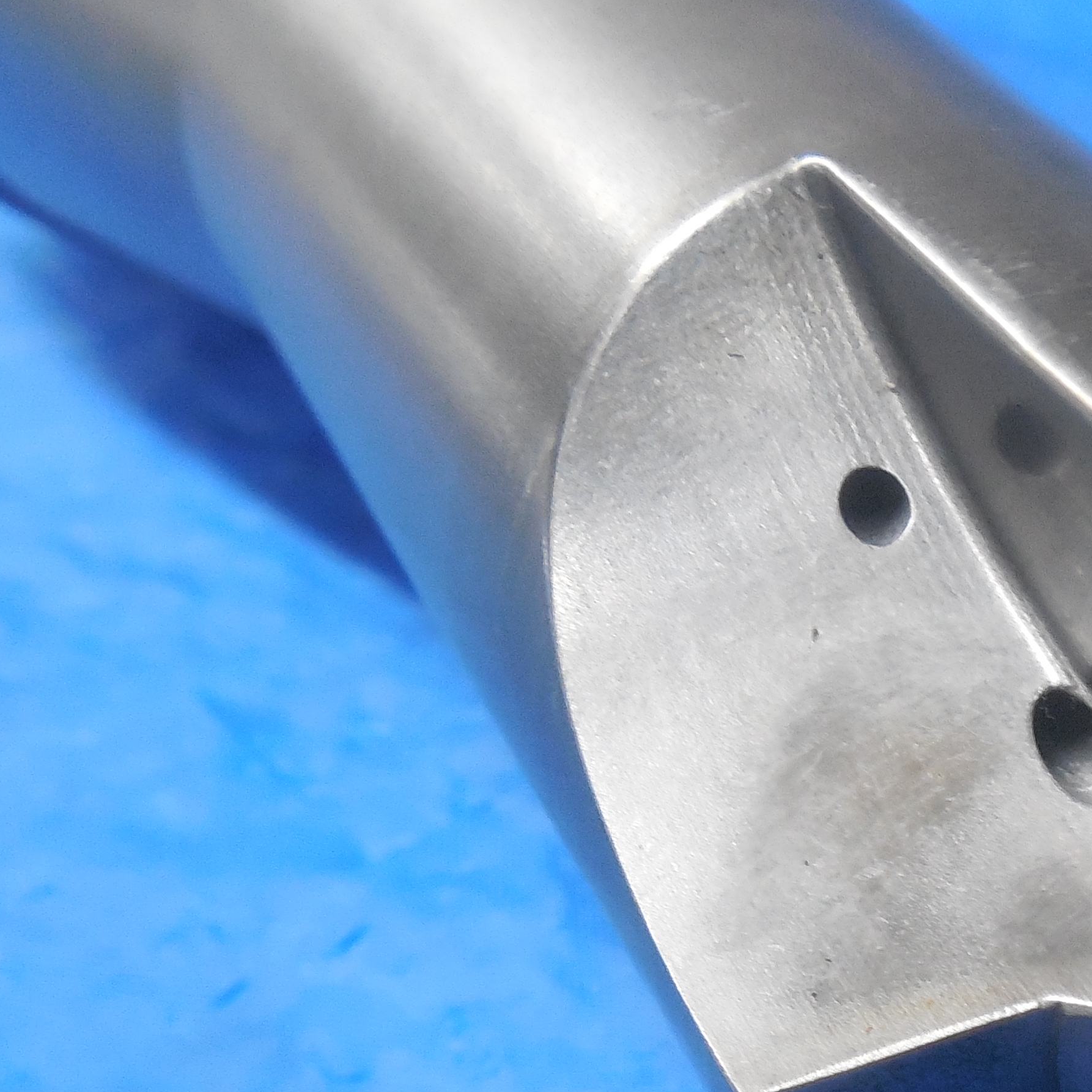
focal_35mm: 57
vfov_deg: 29.3
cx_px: 1101
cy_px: 879
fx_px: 2034
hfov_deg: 28.2
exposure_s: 1/30
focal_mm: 4.5
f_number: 3.3
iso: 400
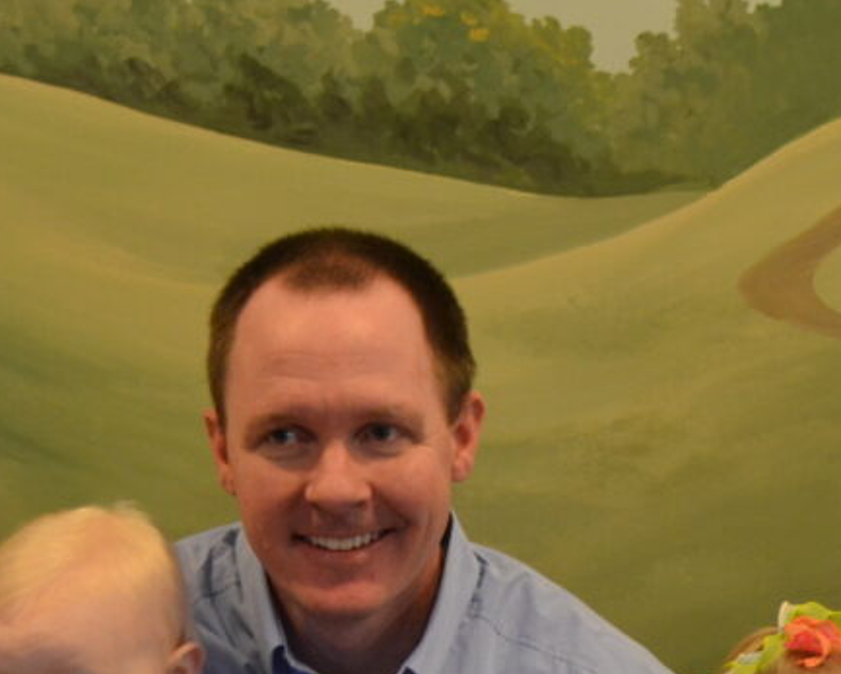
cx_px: 622
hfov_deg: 15.6
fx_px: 3051
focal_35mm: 123
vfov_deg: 12.2
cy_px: 898
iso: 1000
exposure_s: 1/30
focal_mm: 27
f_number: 3.8
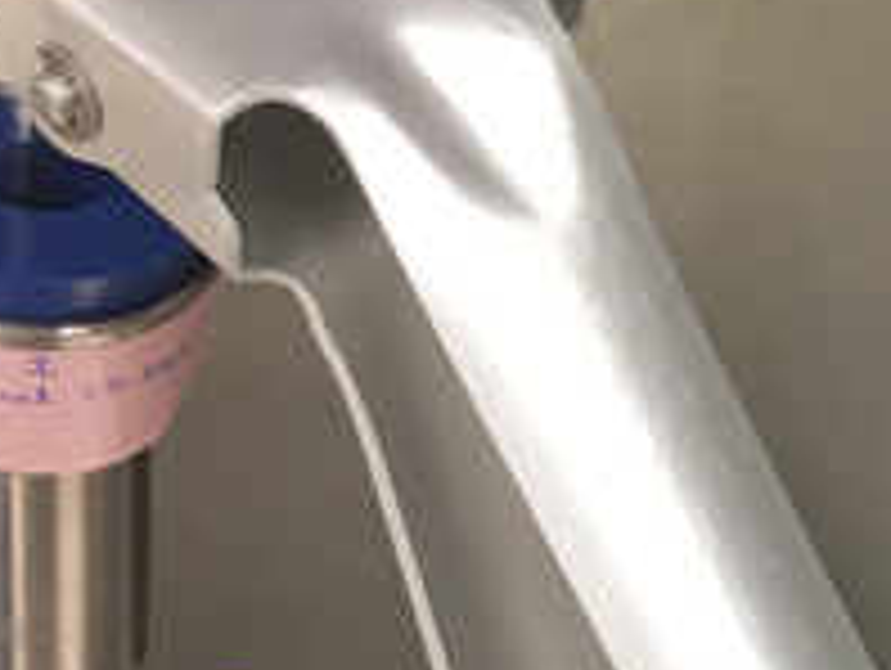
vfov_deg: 9.5
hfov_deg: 11.3
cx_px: 1861
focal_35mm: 156
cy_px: 508
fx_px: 4020
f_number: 2.2
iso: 50
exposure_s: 1/30
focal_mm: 4.15
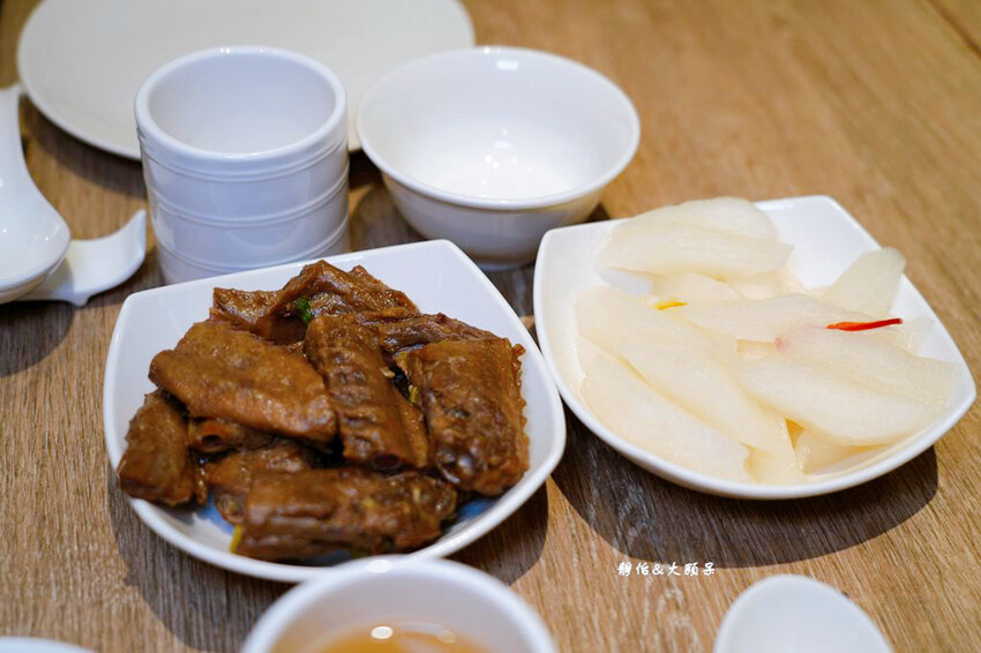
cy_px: 326
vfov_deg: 27.0
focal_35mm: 50
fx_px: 1362
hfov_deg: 39.6
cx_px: 490
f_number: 4.5
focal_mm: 50
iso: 320
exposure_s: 1/60
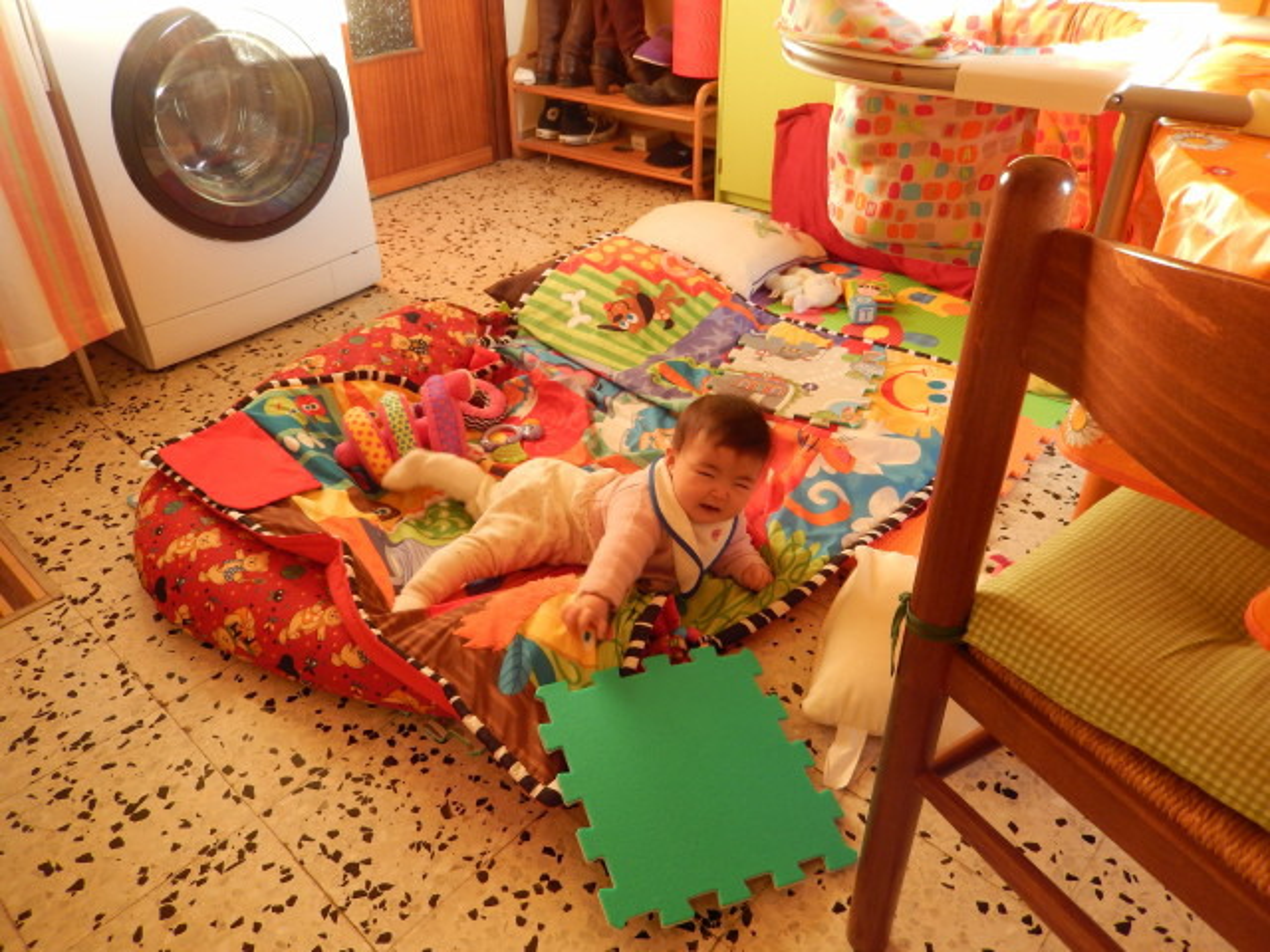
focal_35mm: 25
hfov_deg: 69.4
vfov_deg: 54.9
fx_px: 917
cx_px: 635
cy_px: 476
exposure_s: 1/30
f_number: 3.4
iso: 220
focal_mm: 4.5
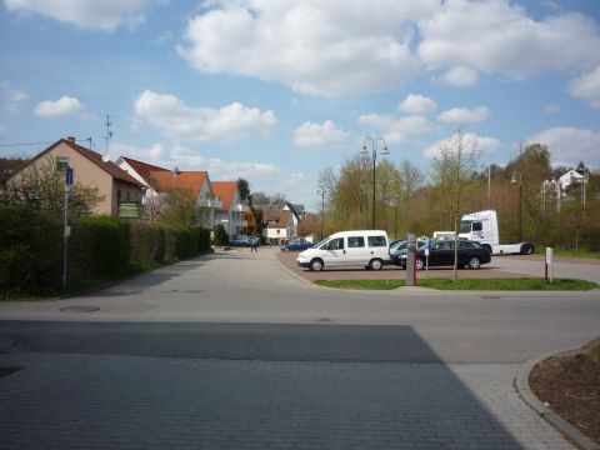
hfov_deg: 56.8
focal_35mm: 32
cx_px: 300
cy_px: 225
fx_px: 555
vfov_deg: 44.2
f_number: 5.6
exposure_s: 1/500
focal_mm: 5.2
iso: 100
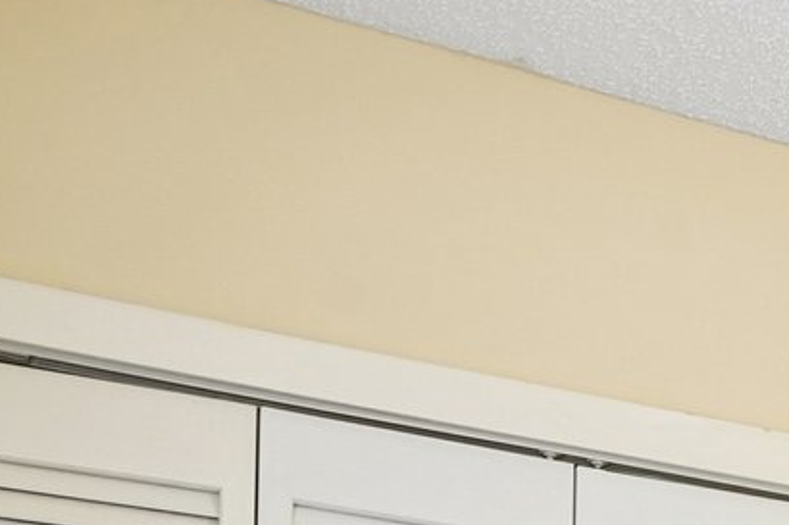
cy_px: 1253
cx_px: 1311
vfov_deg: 12.6
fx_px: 1862
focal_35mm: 85
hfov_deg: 19.5
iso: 400
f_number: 8
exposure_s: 1/13
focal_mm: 17
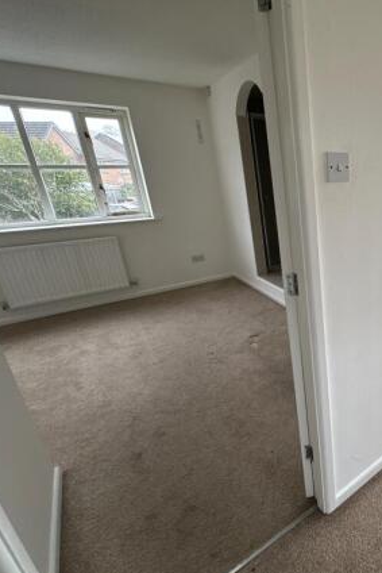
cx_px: 362
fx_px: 318
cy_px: 283
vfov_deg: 84.0
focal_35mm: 20
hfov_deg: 52.3
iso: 50
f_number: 2.2
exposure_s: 1/99
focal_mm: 2.22
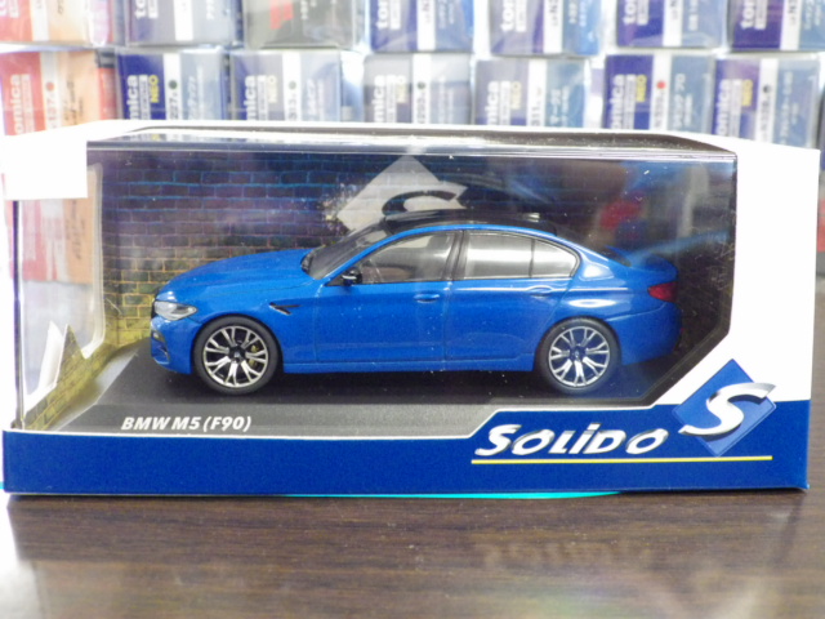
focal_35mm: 41
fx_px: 977
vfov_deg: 35.1
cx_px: 412
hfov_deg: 45.8
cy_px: 310
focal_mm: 7.4
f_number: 3.6
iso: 1000
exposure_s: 1/25
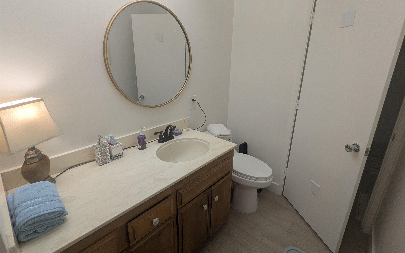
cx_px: 203
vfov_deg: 67.9
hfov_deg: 94.4
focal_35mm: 17
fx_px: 188
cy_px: 117
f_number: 2.2
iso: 74
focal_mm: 2.35
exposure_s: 1/120
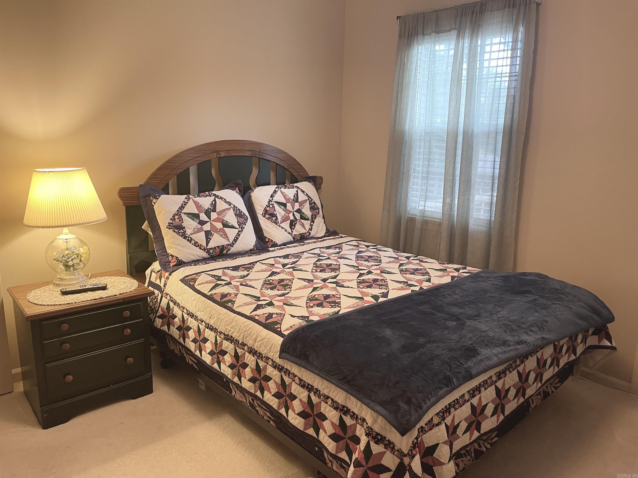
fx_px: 479
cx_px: 319
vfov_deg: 53.1
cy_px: 239
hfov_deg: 67.3
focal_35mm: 26
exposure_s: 1/60
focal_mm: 5.1
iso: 200
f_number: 1.6
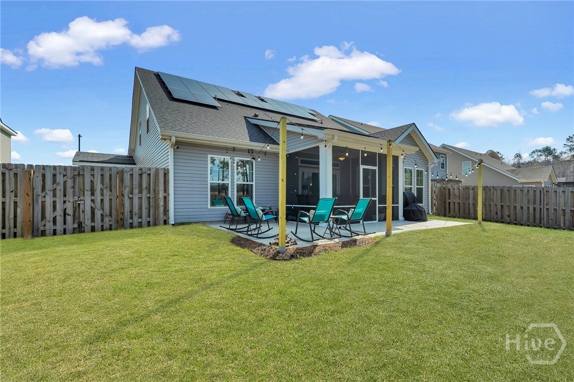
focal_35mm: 16
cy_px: 191
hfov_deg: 95.0
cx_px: 287
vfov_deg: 72.0
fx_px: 263
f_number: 9
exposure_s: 1/640
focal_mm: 16.5
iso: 400
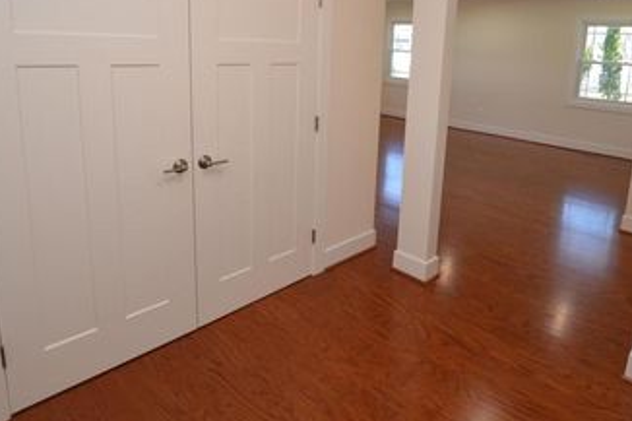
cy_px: 123
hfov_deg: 75.9
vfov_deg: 53.4
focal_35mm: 23
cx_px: 347
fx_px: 404
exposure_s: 1/100
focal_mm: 10
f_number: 5
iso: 400
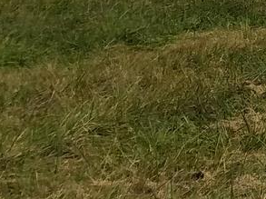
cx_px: 926
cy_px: -207
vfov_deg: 7.8
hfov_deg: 8.3
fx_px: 1397
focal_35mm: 182
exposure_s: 1/3824
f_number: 1.7
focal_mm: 4.2
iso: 50
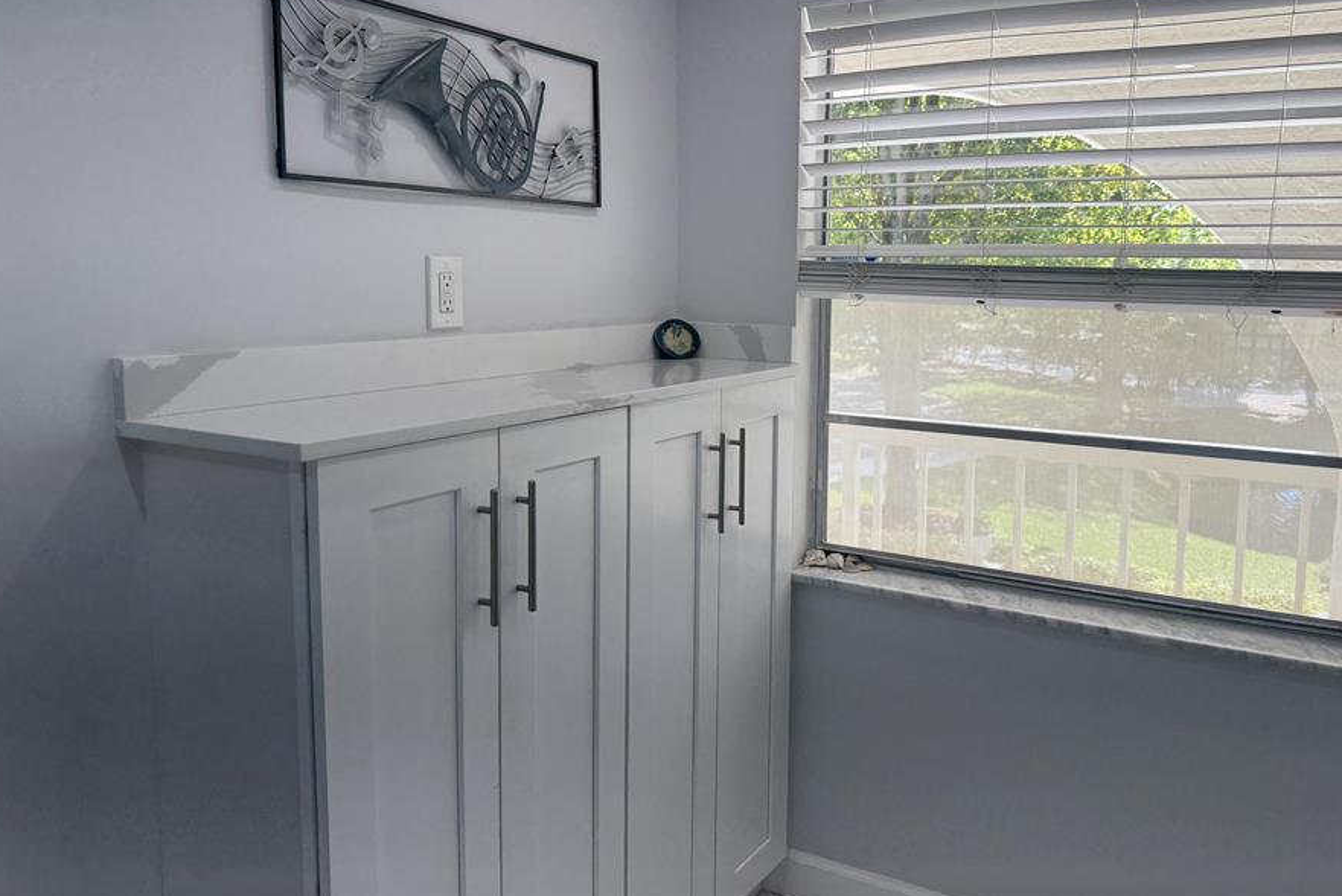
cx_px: 734
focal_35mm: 29
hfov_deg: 63.5
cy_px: 393
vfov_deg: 44.9
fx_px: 1081
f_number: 1.78
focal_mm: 6.76
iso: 80
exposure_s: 1/457
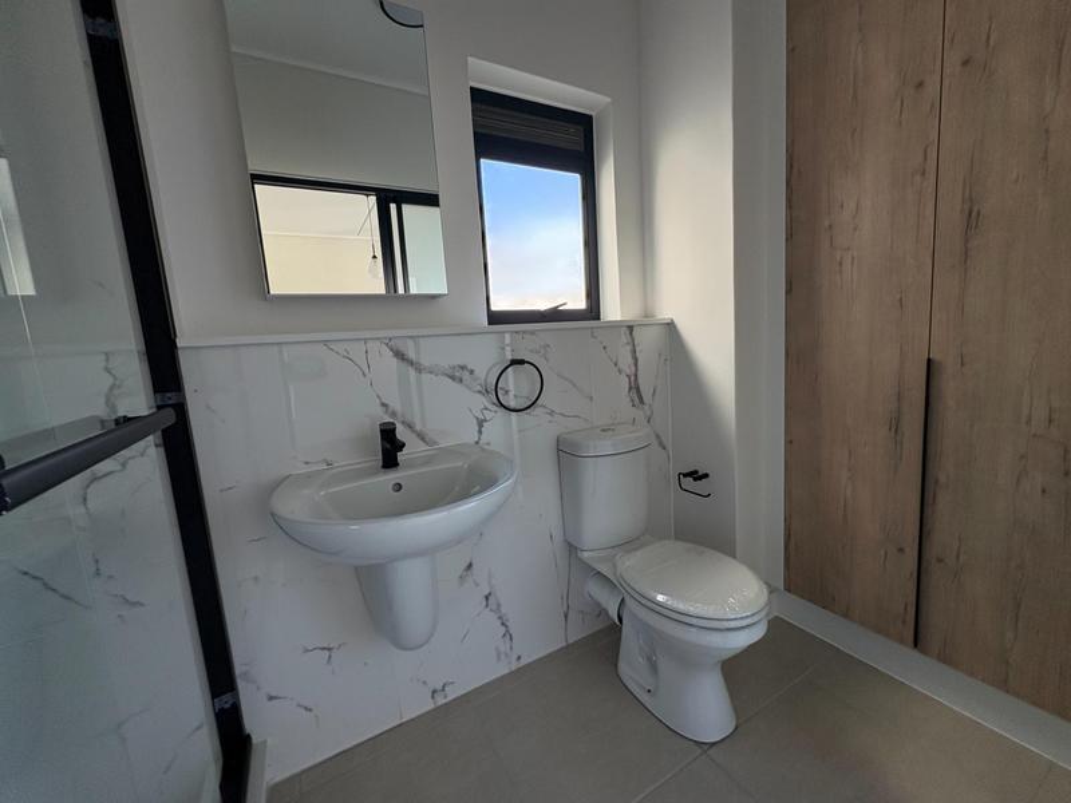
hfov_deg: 102.1
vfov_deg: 85.7
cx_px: 536
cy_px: 402
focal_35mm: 14
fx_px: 433
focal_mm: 2.22
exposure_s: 1/124
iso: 125
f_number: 2.2
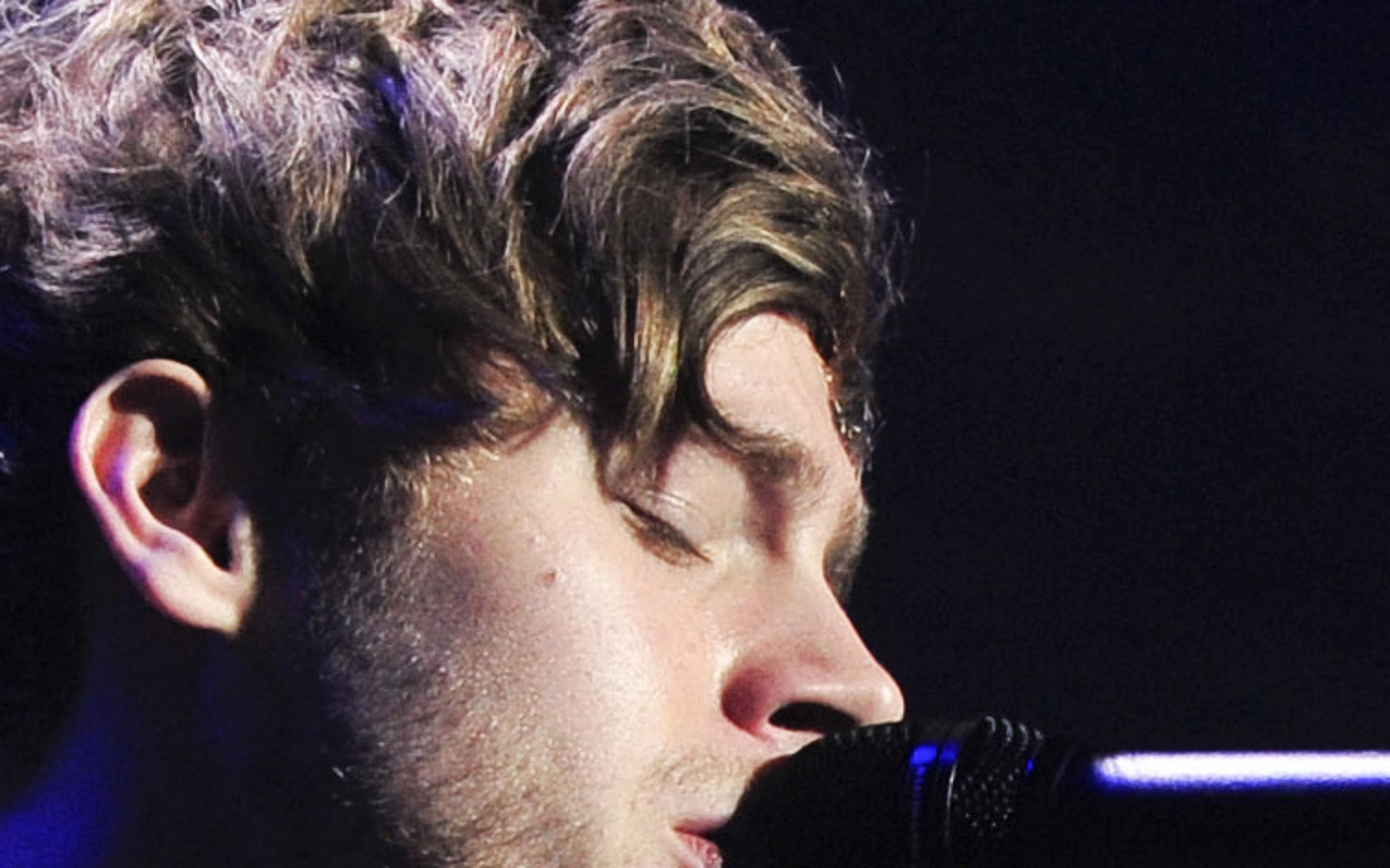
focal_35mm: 690
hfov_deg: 3.0
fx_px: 26135
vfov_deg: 1.9
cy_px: 1132
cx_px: 1040
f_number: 5
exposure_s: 1/250
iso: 1600
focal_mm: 120
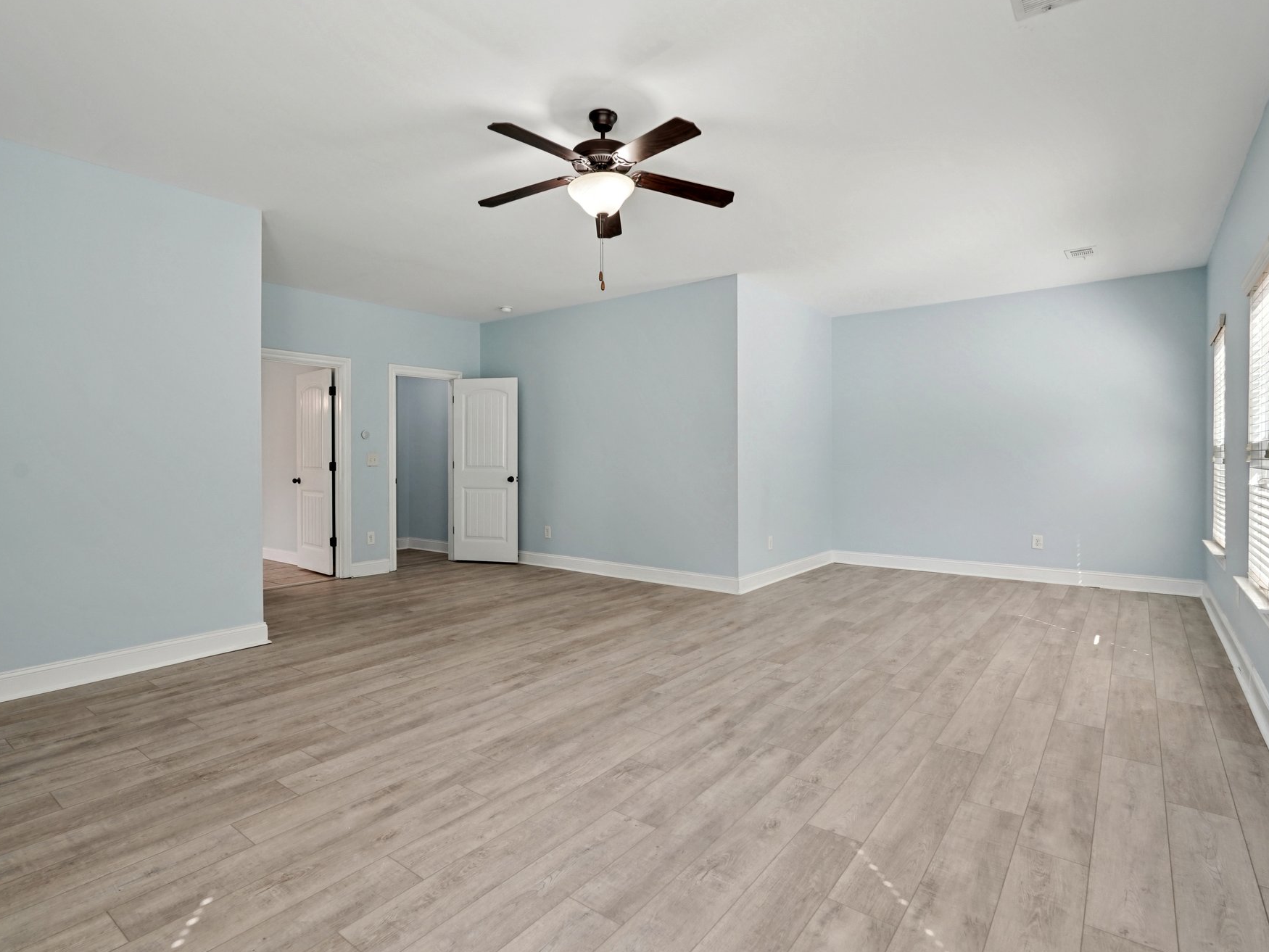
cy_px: 475
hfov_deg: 85.9
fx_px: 681
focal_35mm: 19
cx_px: 606
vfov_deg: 69.9
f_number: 8
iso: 800
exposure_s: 1/60
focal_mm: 16.5
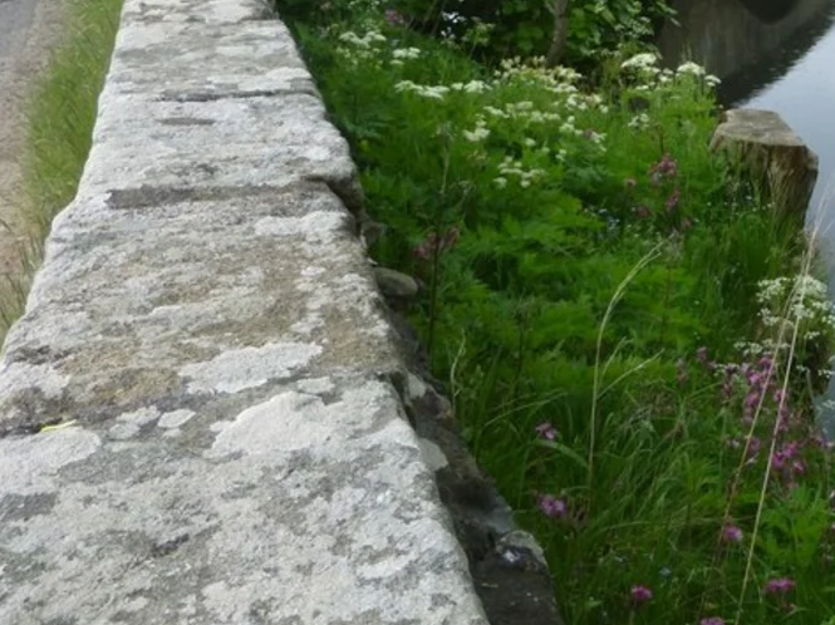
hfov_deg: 33.7
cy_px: 36
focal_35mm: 52
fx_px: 1254
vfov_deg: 26.8
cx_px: 832
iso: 100
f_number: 3.5
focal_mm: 4.3
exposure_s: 1/125
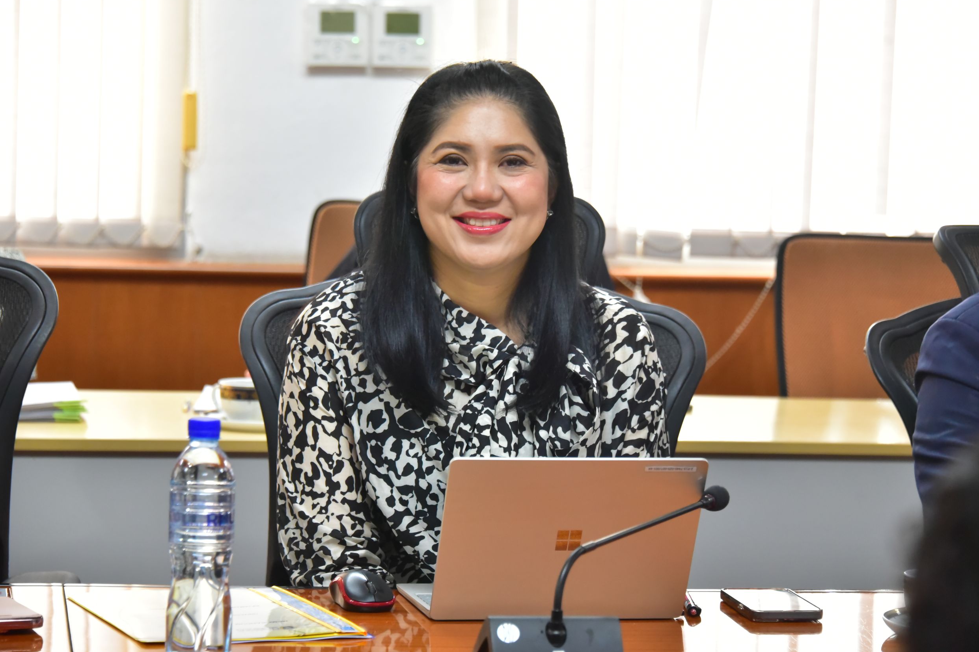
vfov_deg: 10.1
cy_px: 324
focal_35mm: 136
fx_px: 3698
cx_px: 492
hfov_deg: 15.1
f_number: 6.3
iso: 6400
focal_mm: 135
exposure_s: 1/160
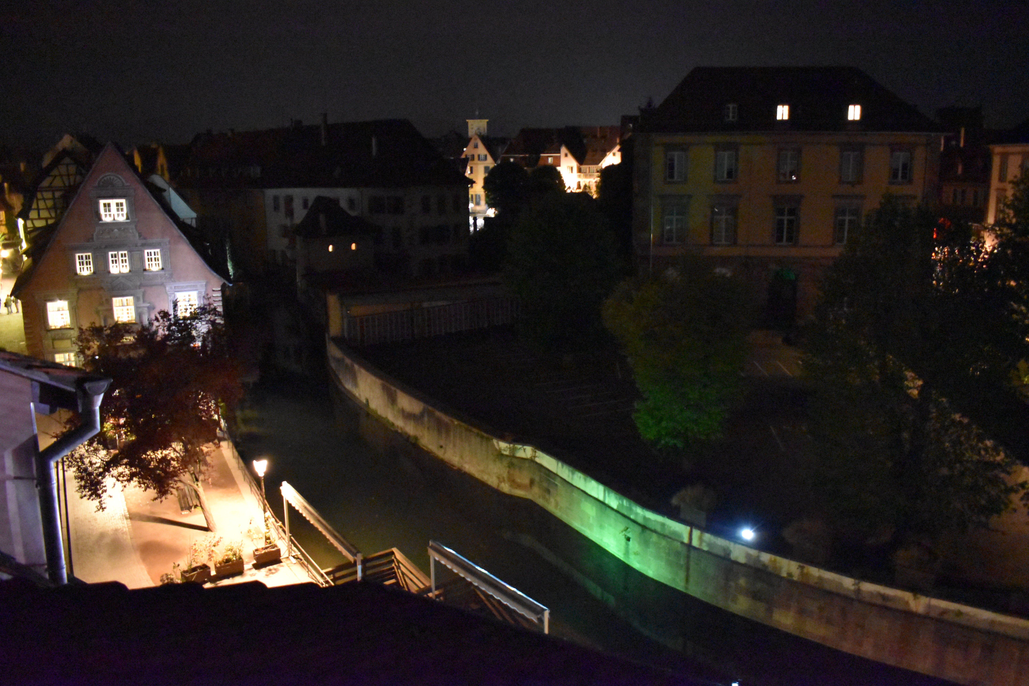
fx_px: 772
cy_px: 343
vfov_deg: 47.9
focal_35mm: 27
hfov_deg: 67.4
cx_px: 514
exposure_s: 1/10
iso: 12800
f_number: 3.5
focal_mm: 18
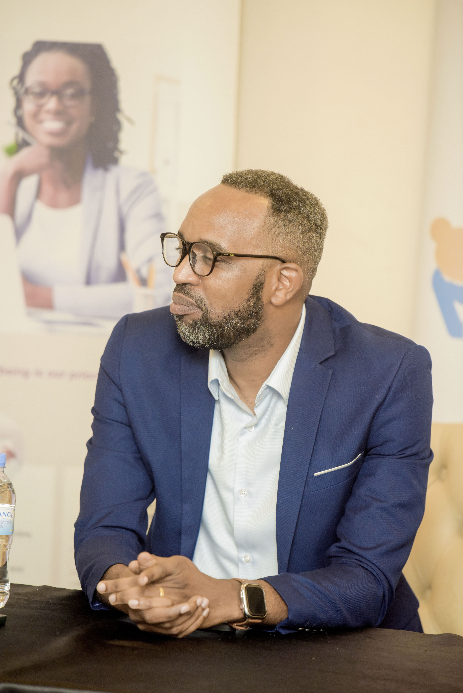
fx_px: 3855
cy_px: 346
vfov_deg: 10.3
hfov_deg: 6.9
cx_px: 232
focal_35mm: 200
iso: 1600
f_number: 3.5
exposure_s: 1/125
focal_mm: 200
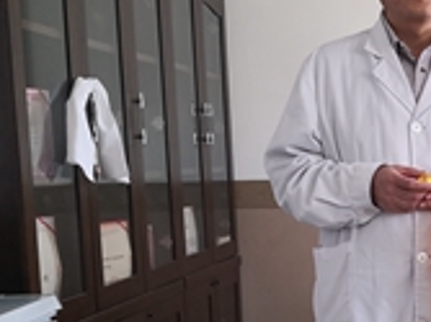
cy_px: 279
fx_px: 1008
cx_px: 576
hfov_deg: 21.6
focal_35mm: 81
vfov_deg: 17.9
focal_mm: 3.95
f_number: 1.6
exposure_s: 1/50
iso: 64
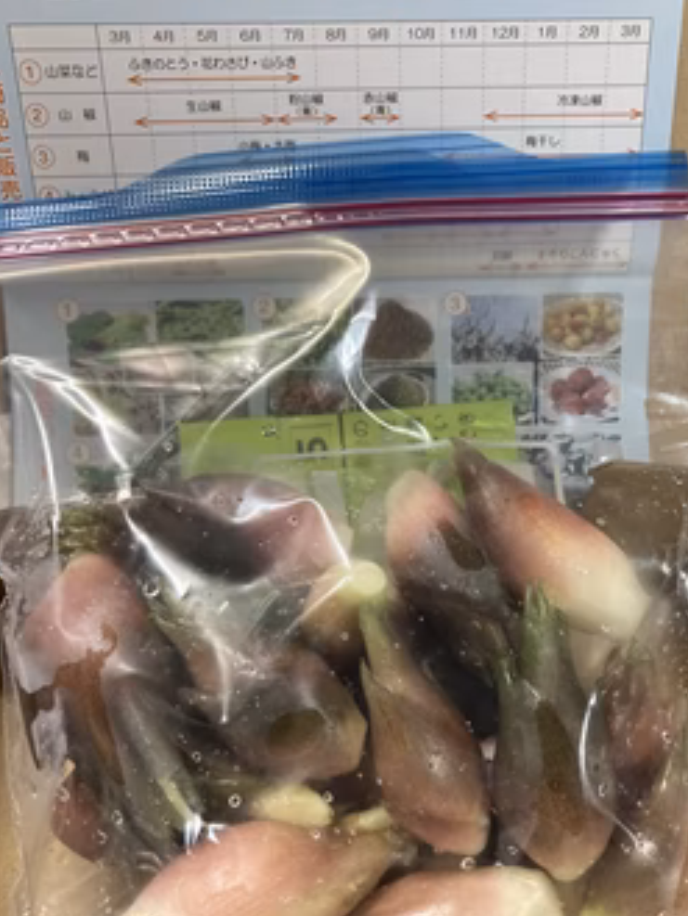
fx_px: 900
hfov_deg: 41.7
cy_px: 487
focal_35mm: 34
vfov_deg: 53.9
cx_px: 398
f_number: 1.8
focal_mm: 3.99
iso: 250
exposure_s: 1/50
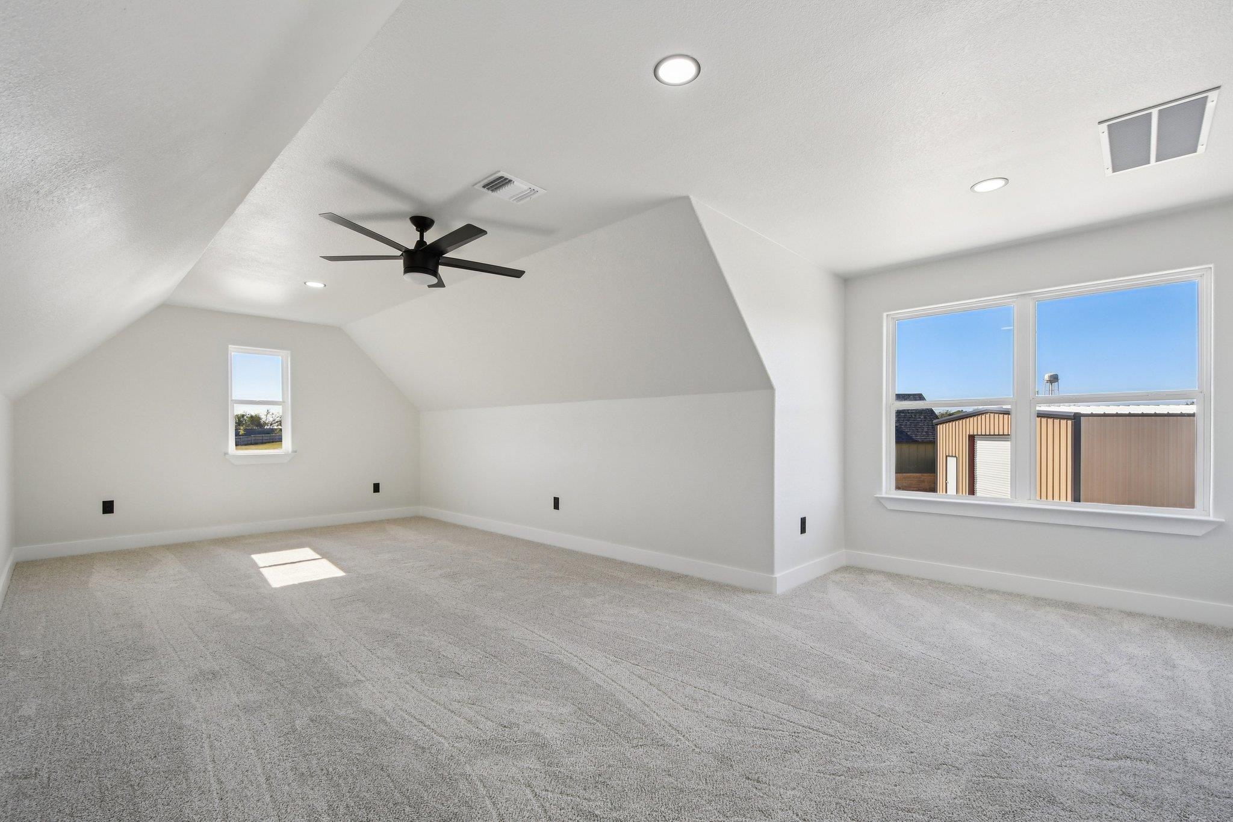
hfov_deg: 100.4
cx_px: 616
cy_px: 411
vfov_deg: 77.3
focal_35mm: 15
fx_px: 514
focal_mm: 10
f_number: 8
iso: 400
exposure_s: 1/200
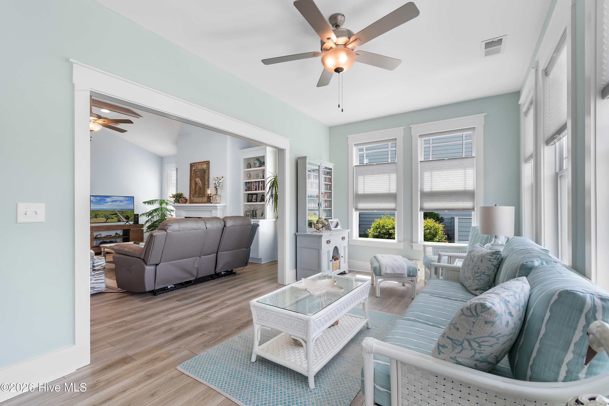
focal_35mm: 15
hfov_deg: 100.4
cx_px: 304
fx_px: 254
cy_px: 203
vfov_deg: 77.3
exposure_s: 1/30
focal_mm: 10
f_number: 4.5
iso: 100
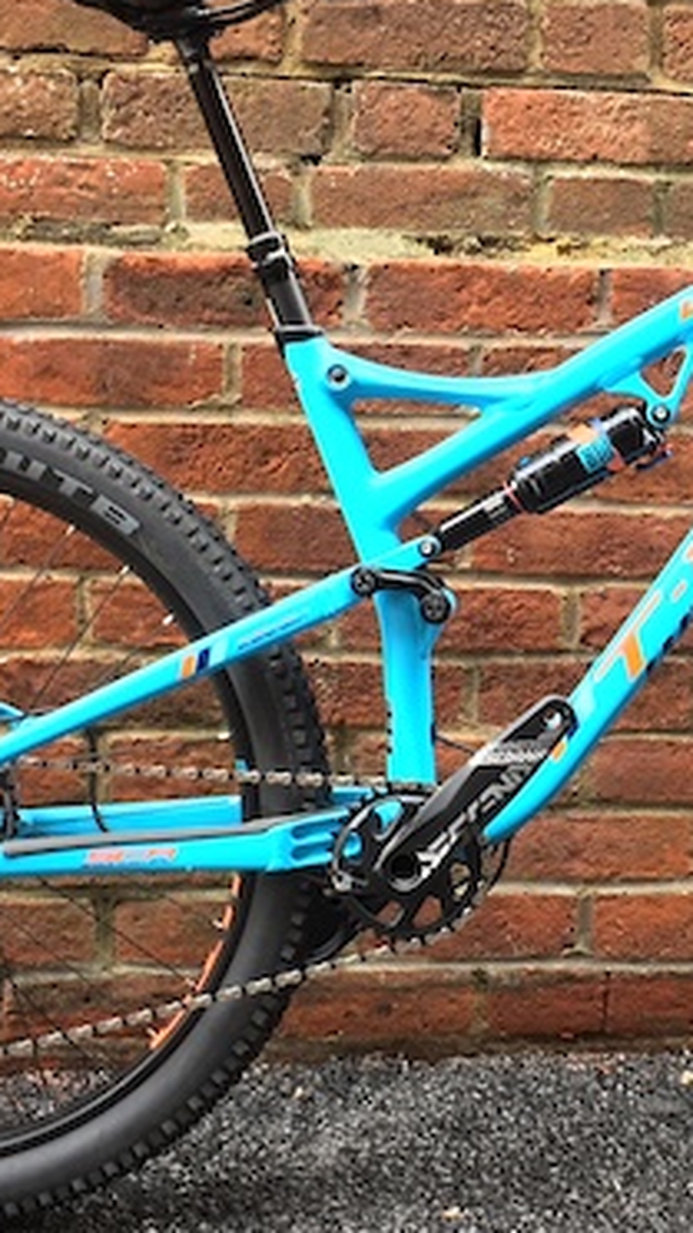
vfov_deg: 31.0
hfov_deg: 17.6
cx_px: 547
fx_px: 2223
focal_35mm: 68
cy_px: 616
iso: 32
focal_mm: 4.15
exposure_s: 1/50
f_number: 2.2
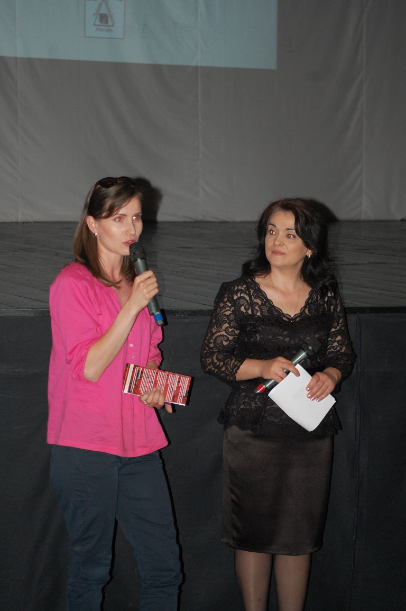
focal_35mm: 99
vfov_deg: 20.6
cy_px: 306
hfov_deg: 13.8
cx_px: 203
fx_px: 1678
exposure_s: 1/60
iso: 640
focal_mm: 66
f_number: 4.2
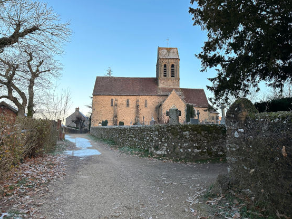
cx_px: 149
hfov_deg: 67.3
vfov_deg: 53.0
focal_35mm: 26
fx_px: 219
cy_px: 102
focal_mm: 6.86
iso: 80
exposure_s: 1/704
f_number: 1.78
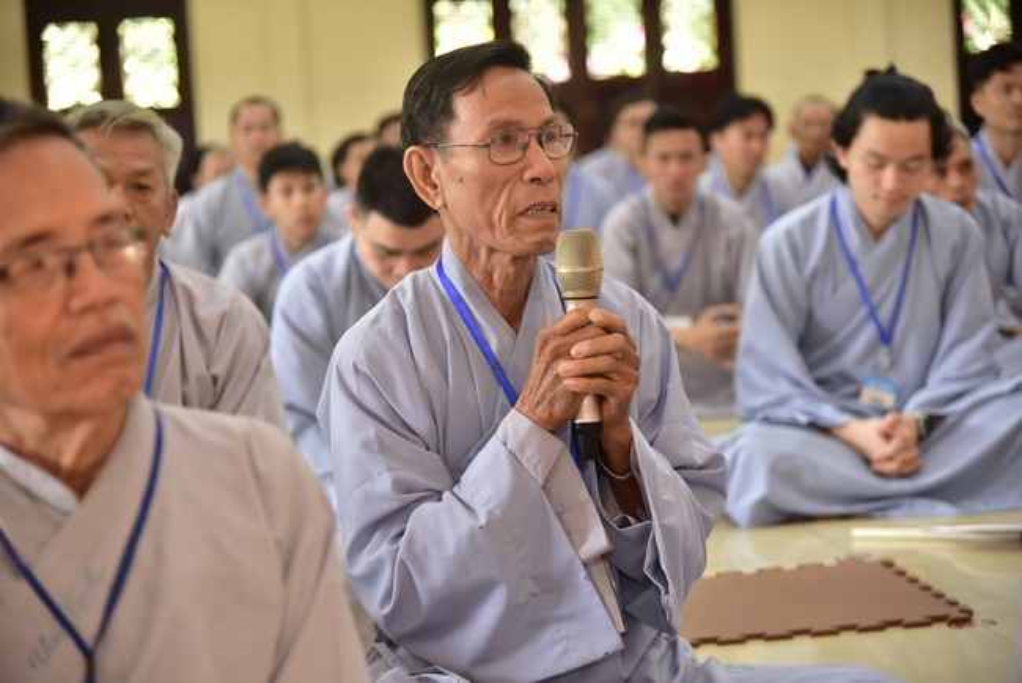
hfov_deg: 23.6
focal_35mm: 86
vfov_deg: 15.9
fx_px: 2442
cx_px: 511
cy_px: 342
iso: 1250
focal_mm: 86
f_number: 4
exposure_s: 1/80
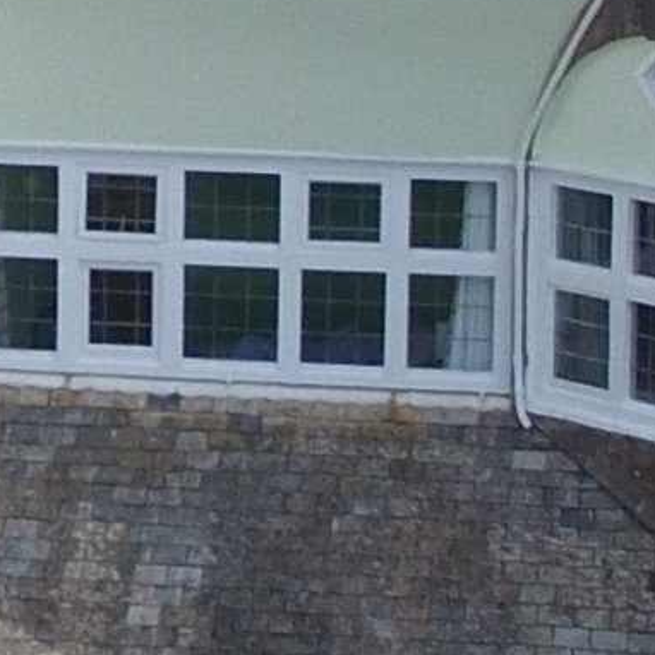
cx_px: -213
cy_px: 187
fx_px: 3960
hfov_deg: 9.3
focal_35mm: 185
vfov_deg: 9.4
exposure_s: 1/1000
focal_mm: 3.61
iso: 100
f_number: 2.8
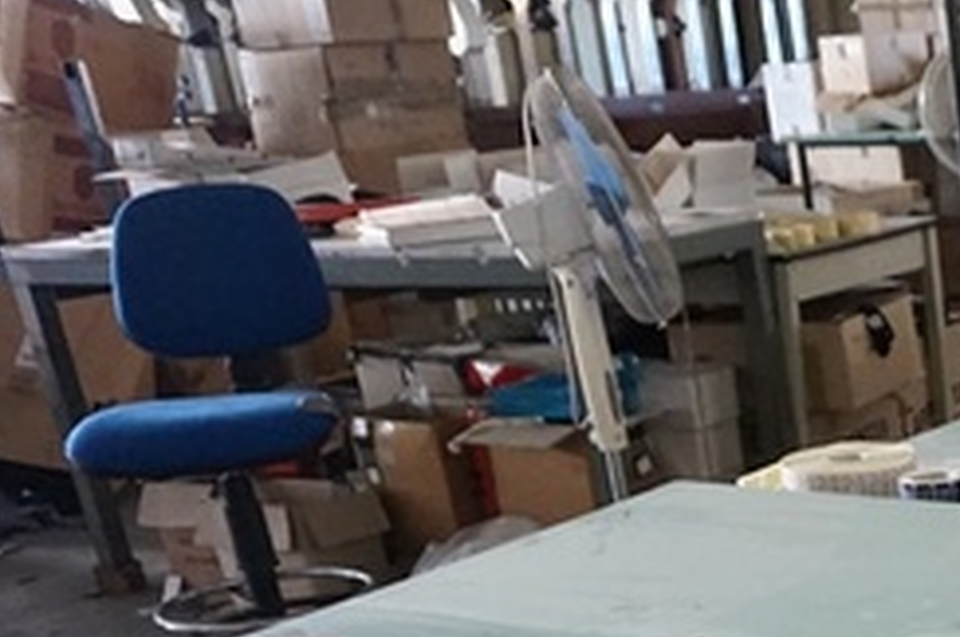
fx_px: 1891
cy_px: 904
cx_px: 1273
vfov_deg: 17.5
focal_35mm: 71
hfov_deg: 24.6
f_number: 3.5
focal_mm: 16
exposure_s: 1/80
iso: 3200
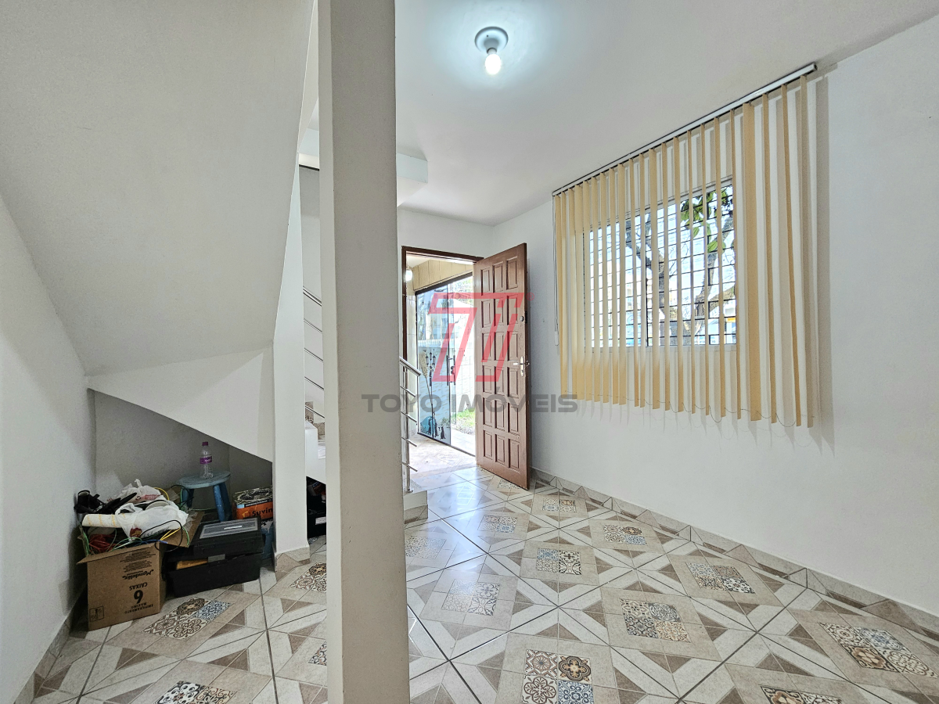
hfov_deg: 106.2
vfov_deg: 89.9
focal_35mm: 13
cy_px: 352
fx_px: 353
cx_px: 470
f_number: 2.2
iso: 400
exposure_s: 1/30
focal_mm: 2.2
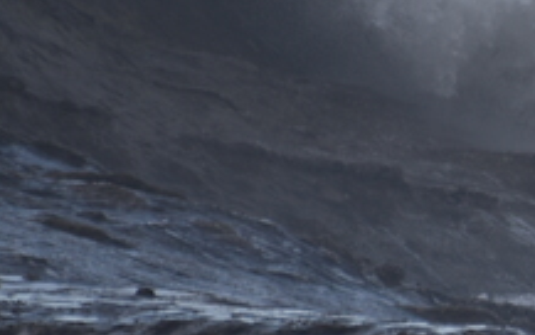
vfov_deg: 0.7
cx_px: 639
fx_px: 26338
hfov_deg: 1.2
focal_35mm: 1805
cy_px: 217
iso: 125
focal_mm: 300
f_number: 5.6
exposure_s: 1/640
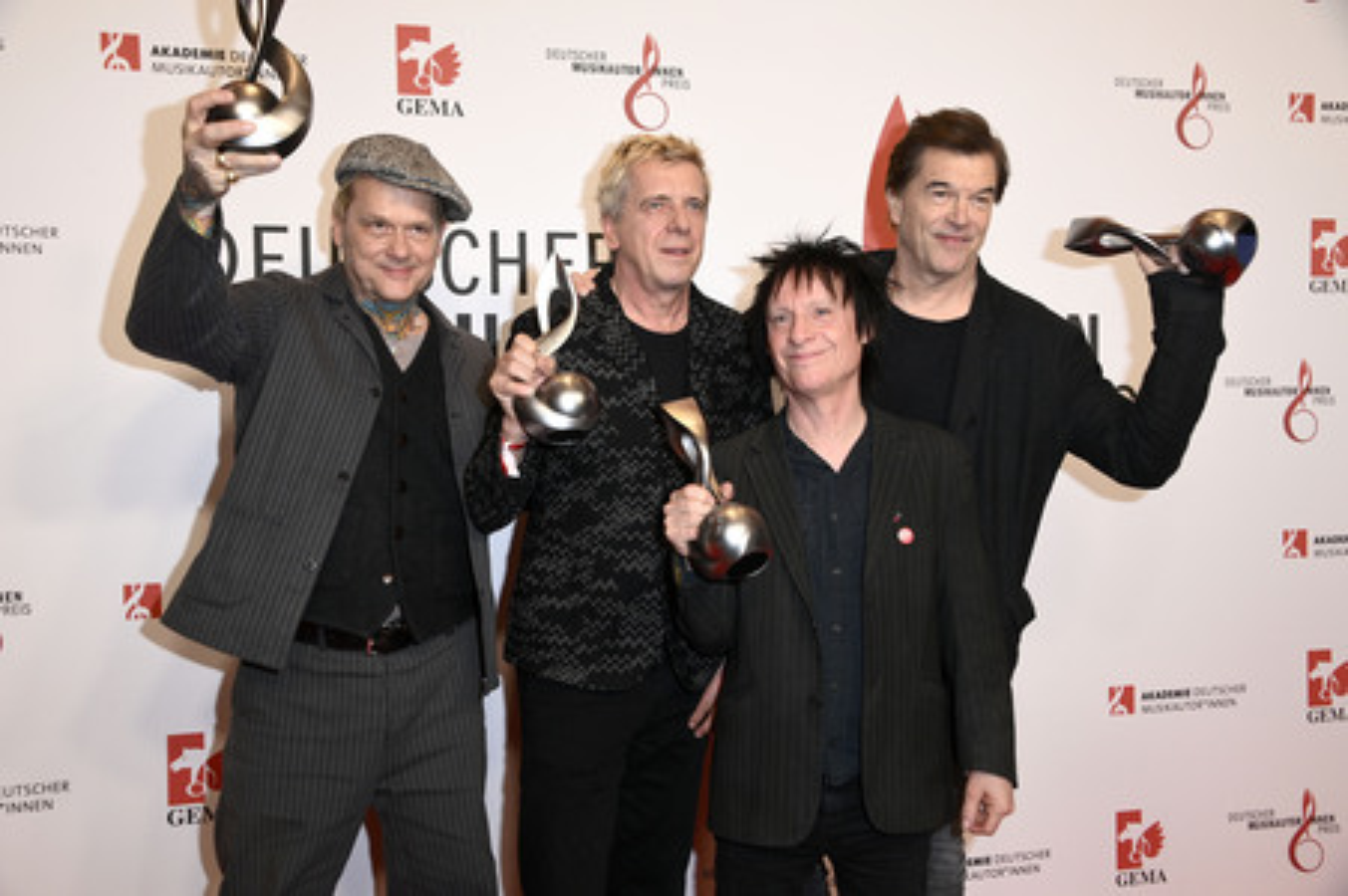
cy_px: 448
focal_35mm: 36
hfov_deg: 53.2
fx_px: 1347
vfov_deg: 36.8
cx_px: 674
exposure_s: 1/250
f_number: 5.6
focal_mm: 36
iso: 1250
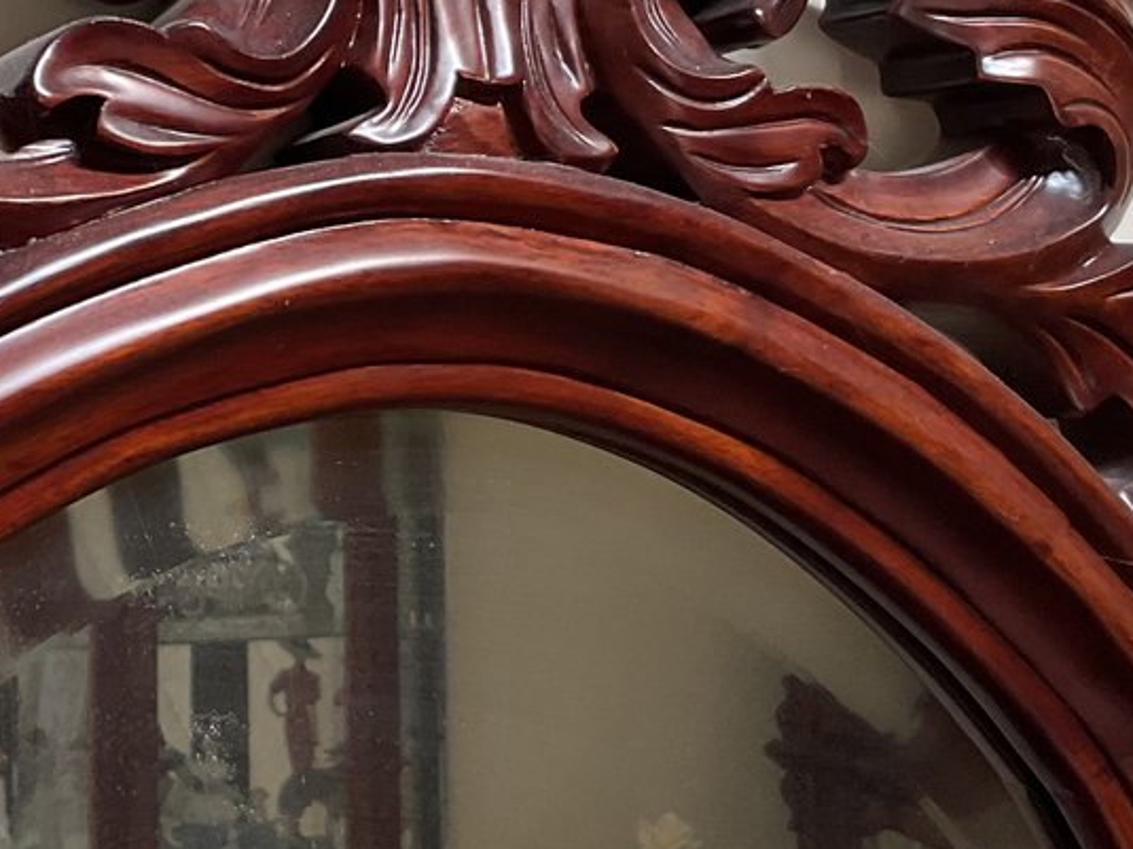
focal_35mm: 82
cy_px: 348
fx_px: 2683
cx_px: 334
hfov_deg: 23.7
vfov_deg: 18.0
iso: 50
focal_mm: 3
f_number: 1.8
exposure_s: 1/100
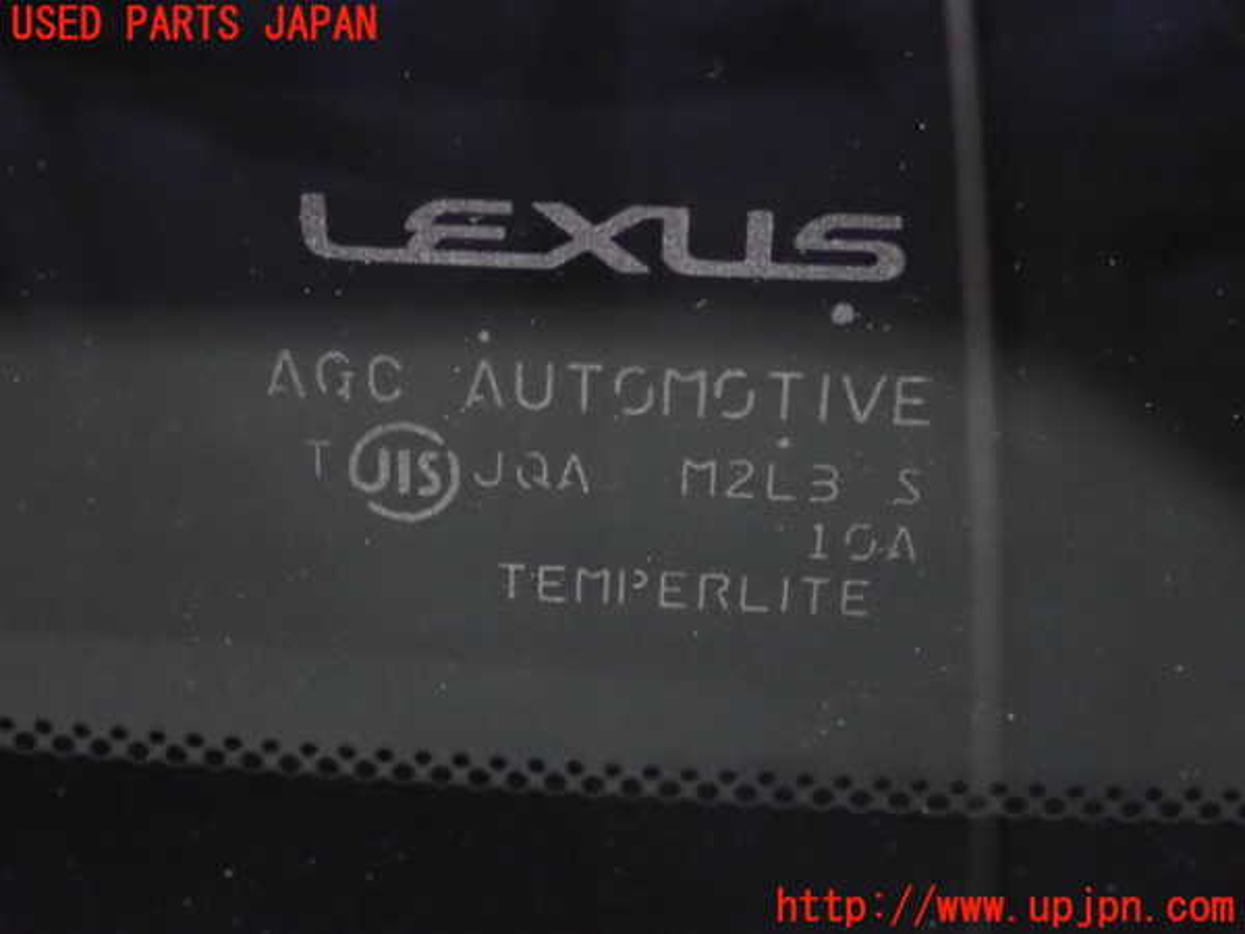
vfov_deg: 21.9
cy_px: 467
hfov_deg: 29.0
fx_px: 2410
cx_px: 622
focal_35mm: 67
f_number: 3.8
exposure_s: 1/15
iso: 2000
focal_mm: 11.88
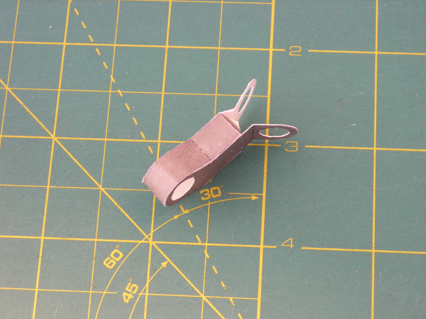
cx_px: 211
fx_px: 1440
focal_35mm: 117
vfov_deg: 12.7
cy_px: 160
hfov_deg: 16.8
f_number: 5.3
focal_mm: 19.2
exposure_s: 1/3
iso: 200
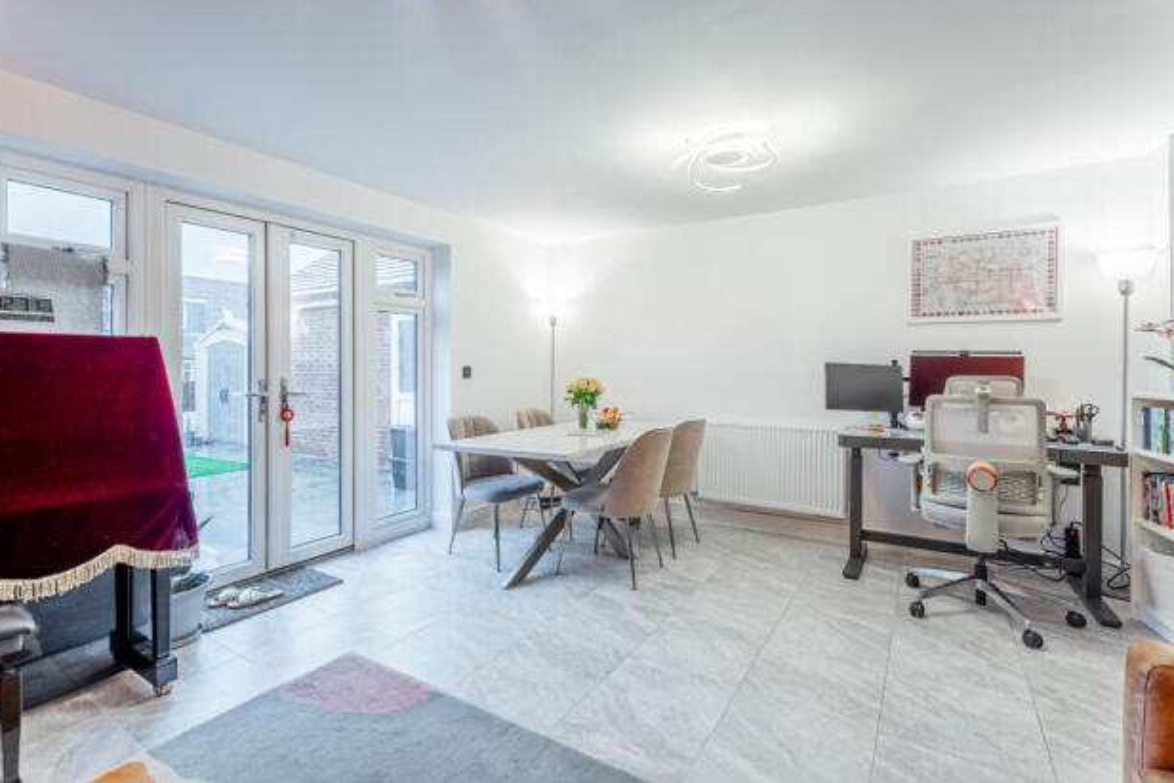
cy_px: 369
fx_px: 554
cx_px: 564
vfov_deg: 70.4
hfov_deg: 93.2
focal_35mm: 17
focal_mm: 16
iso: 200
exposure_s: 1/30
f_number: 8
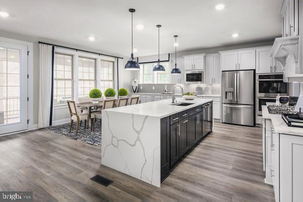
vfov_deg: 64.6
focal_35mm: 19
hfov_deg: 86.9
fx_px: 160
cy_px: 101
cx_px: 152
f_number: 9
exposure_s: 1/250
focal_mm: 19
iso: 200
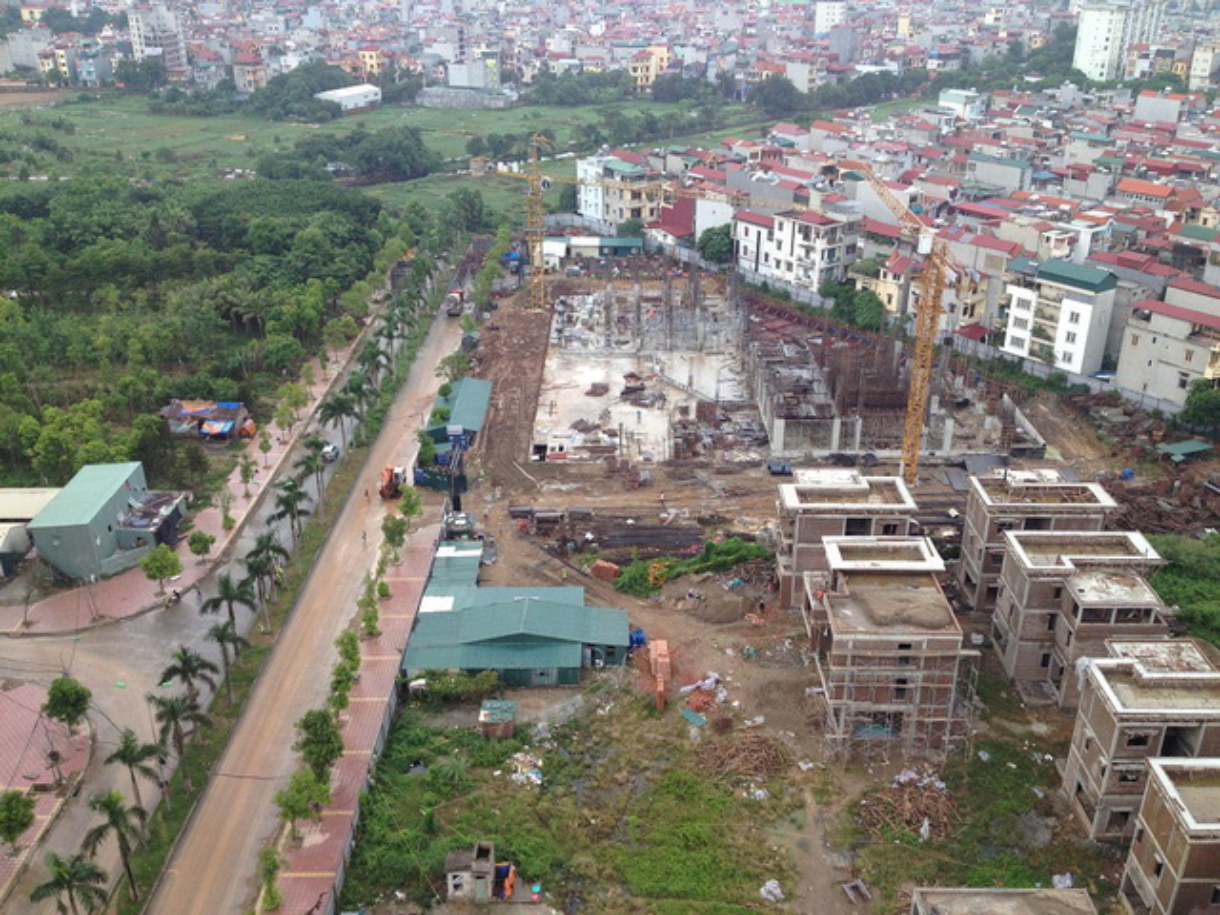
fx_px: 1234
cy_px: 458
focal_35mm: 35
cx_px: 610
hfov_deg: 52.6
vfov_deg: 40.7
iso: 50
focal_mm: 4.28
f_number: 2.4
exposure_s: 1/460
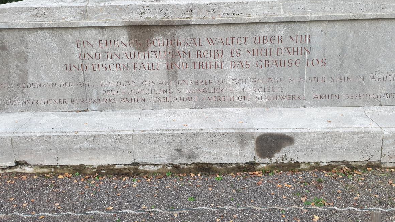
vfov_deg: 39.9
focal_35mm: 29
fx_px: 304
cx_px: 200
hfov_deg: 66.1
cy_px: 86
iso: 200
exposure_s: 1/50
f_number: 1.5
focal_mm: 4.3
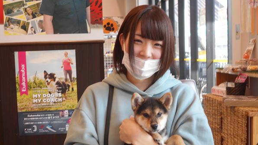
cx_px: 130
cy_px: 85
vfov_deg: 21.8
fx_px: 376
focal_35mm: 55
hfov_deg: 37.9
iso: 80
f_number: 4.5
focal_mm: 8.8
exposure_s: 1/30
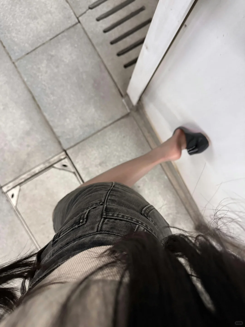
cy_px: 164
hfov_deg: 56.8
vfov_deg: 71.6
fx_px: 226
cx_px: 122
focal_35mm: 24
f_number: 1.78
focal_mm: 6.76
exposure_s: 1/33
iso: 640
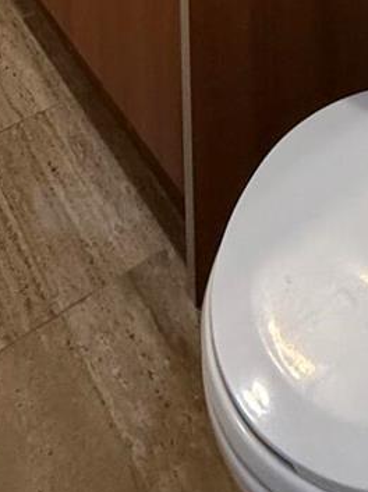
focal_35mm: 61
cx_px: 114
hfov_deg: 23.8
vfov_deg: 19.0
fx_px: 866
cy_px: -492
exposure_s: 1/60
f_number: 2.2
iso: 200
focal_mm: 2.22
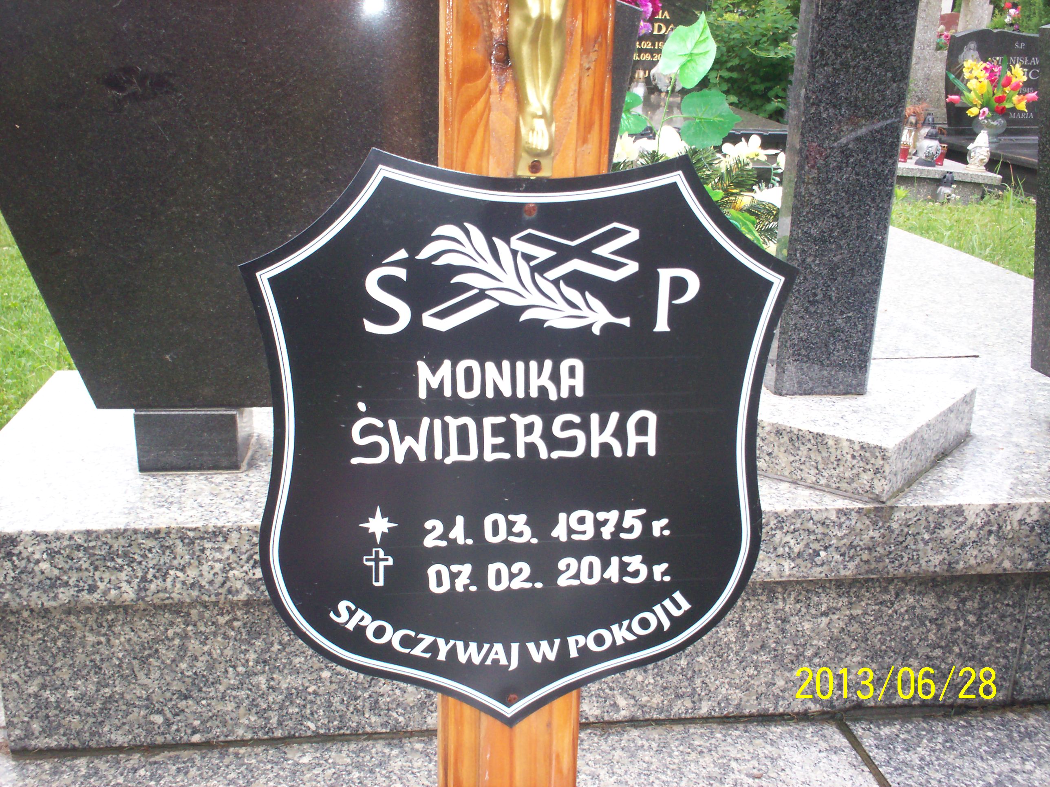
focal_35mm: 36
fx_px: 1092
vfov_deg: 39.7
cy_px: 394
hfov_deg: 51.4
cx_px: 525
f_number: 4.5
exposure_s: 1/60
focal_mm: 6
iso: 140
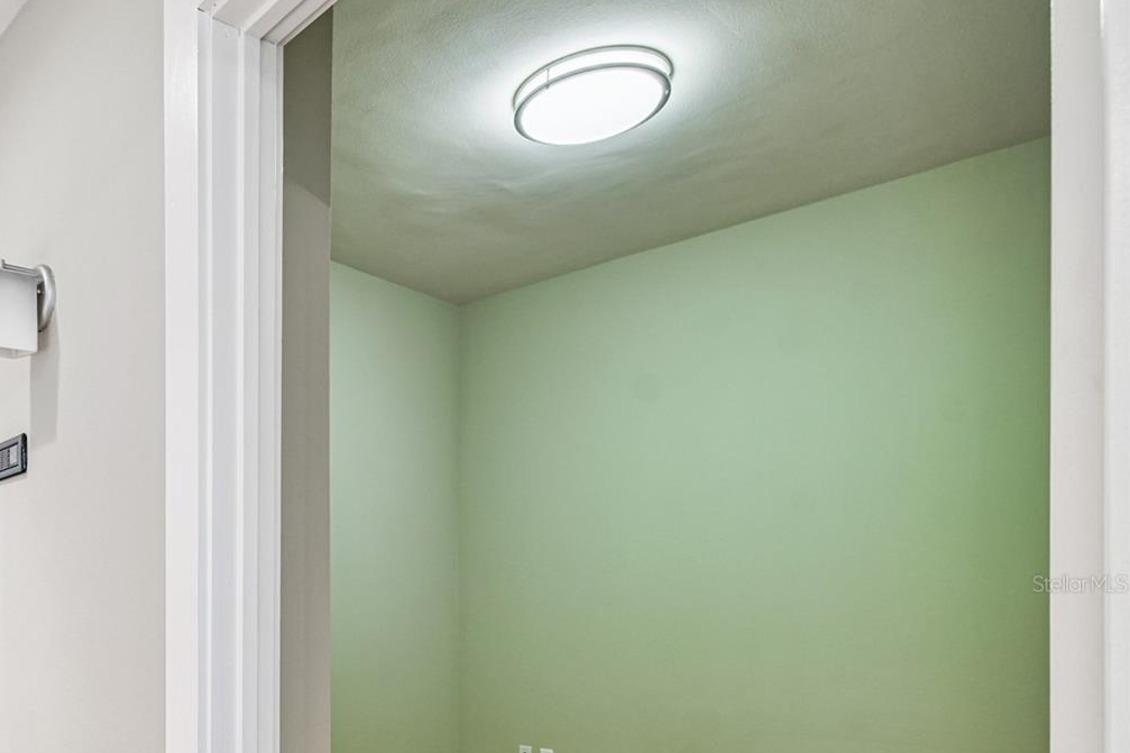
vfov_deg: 45.9
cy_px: 584
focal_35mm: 27
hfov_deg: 62.1
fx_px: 847
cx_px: 235
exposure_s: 1/4
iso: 100
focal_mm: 11.5
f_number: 7.1
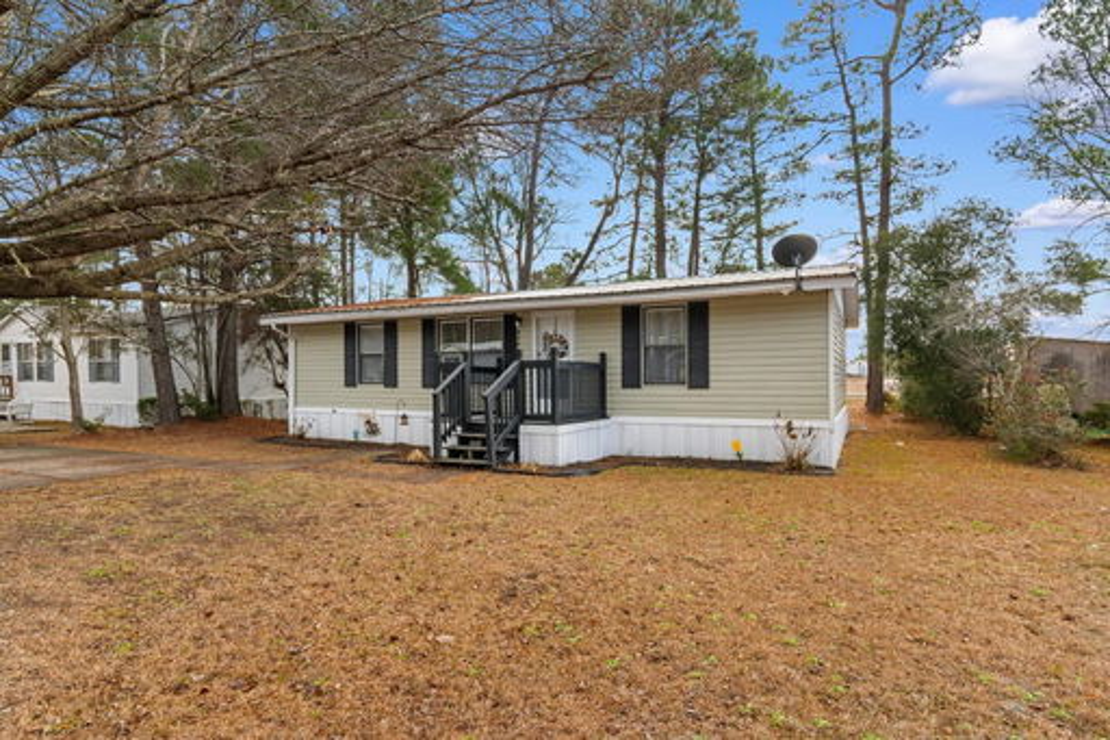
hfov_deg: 86.9
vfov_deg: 64.5
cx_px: 555
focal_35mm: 19
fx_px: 586
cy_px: 370
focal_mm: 13
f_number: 8
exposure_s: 1/250
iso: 100
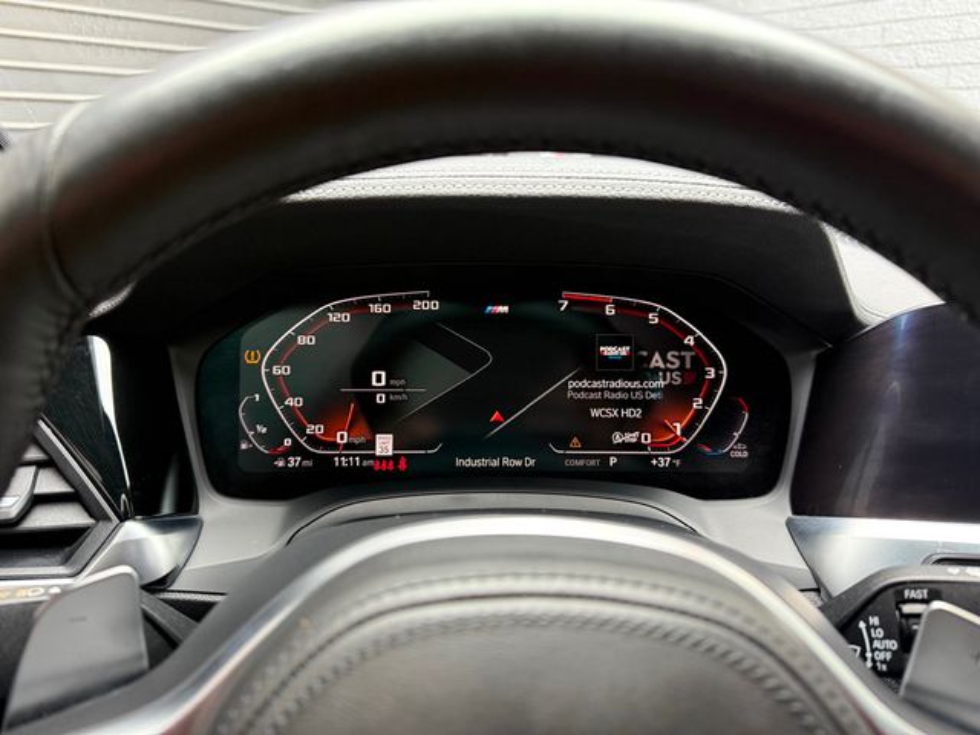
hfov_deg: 71.6
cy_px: 368
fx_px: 679
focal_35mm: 24
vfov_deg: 56.8
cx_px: 490
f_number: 1.78
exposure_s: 1/60
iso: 320
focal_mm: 6.76
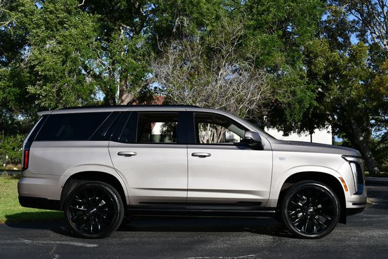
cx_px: 194
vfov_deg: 28.1
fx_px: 518
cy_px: 130
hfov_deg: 41.1
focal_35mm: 48
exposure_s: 1/320
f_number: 9
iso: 100
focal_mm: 24
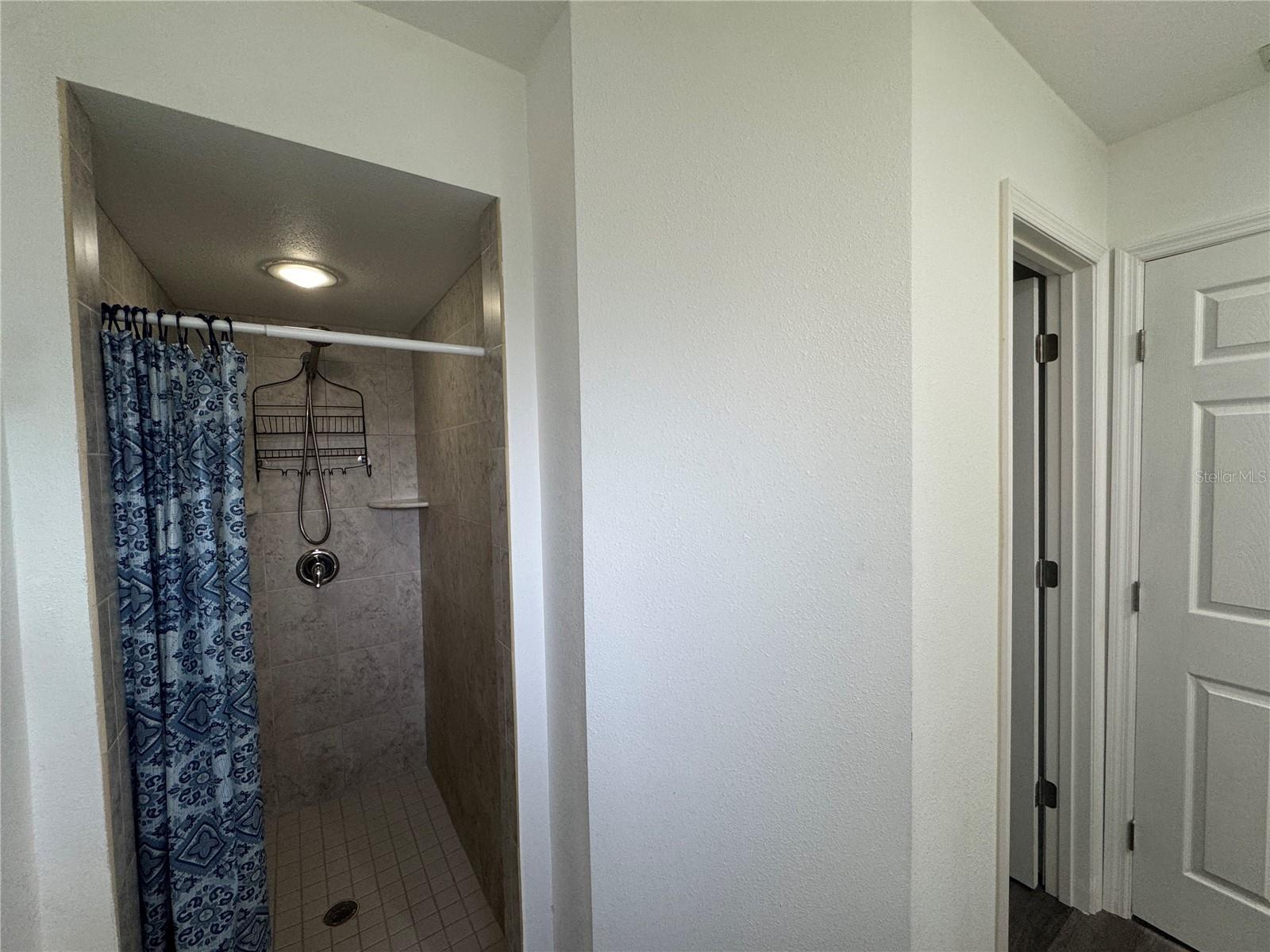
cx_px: 635
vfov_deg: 85.7
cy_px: 476
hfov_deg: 102.1
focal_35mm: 14
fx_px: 514
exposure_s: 1/120
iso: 160
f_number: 2.2
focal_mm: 2.22
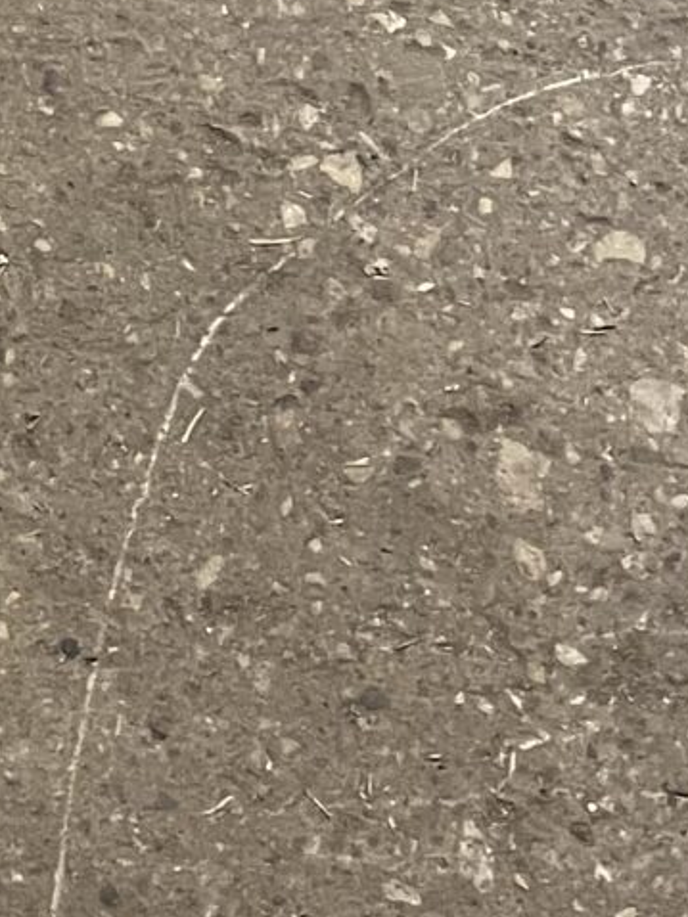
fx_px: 3685
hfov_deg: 10.5
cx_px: -174
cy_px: -1438
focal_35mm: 139
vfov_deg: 11.3
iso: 200
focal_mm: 5.1
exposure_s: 1/42
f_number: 1.6
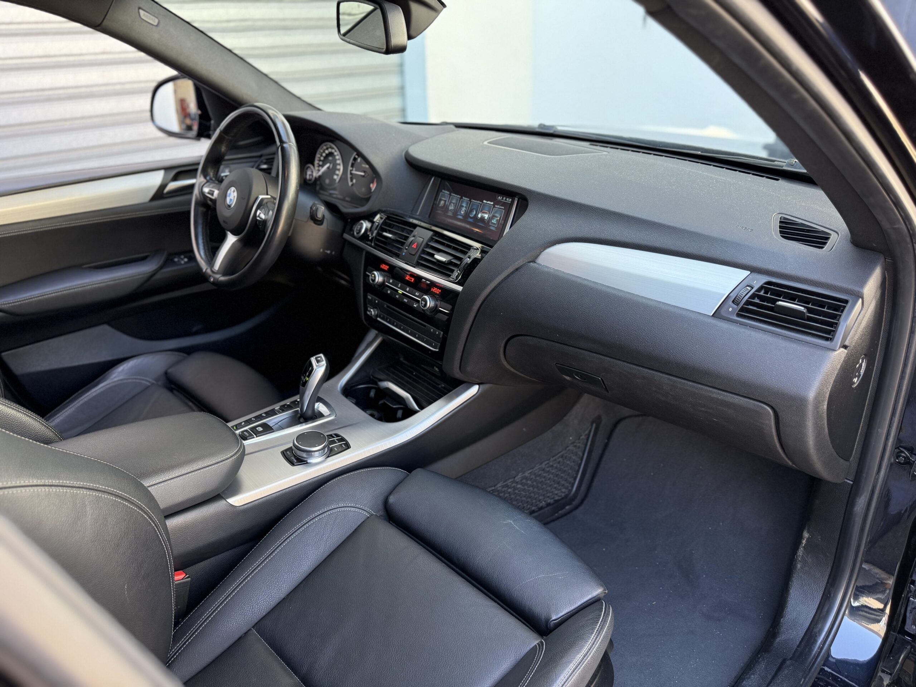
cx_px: 458
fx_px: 635
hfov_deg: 71.6
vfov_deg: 56.8
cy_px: 344
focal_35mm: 24
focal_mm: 6.76
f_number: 1.78
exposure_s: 1/166
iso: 200
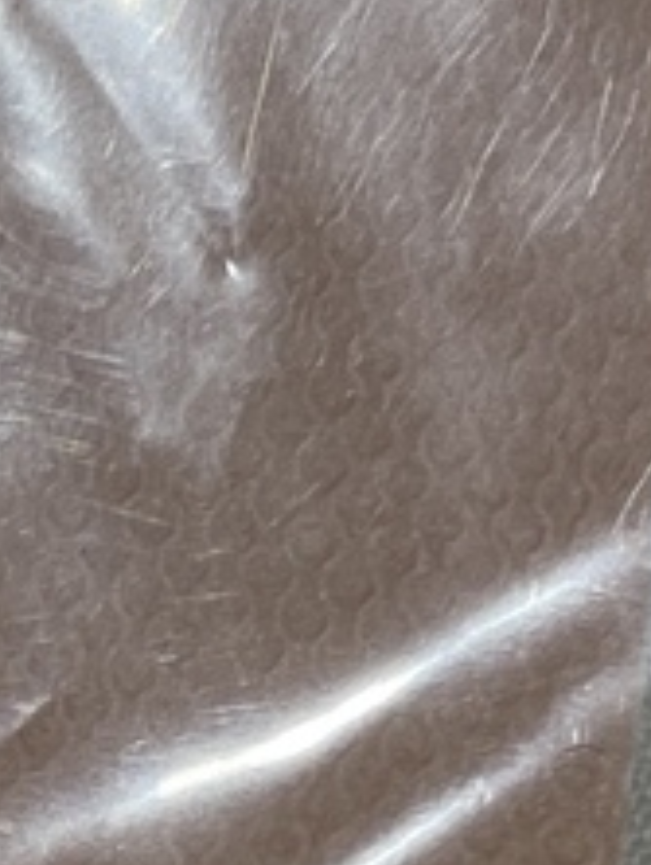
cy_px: 1025
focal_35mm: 187
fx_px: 4680
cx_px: -390
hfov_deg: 7.8
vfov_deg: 10.4
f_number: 1.6
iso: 40
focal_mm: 4.2
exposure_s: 1/100
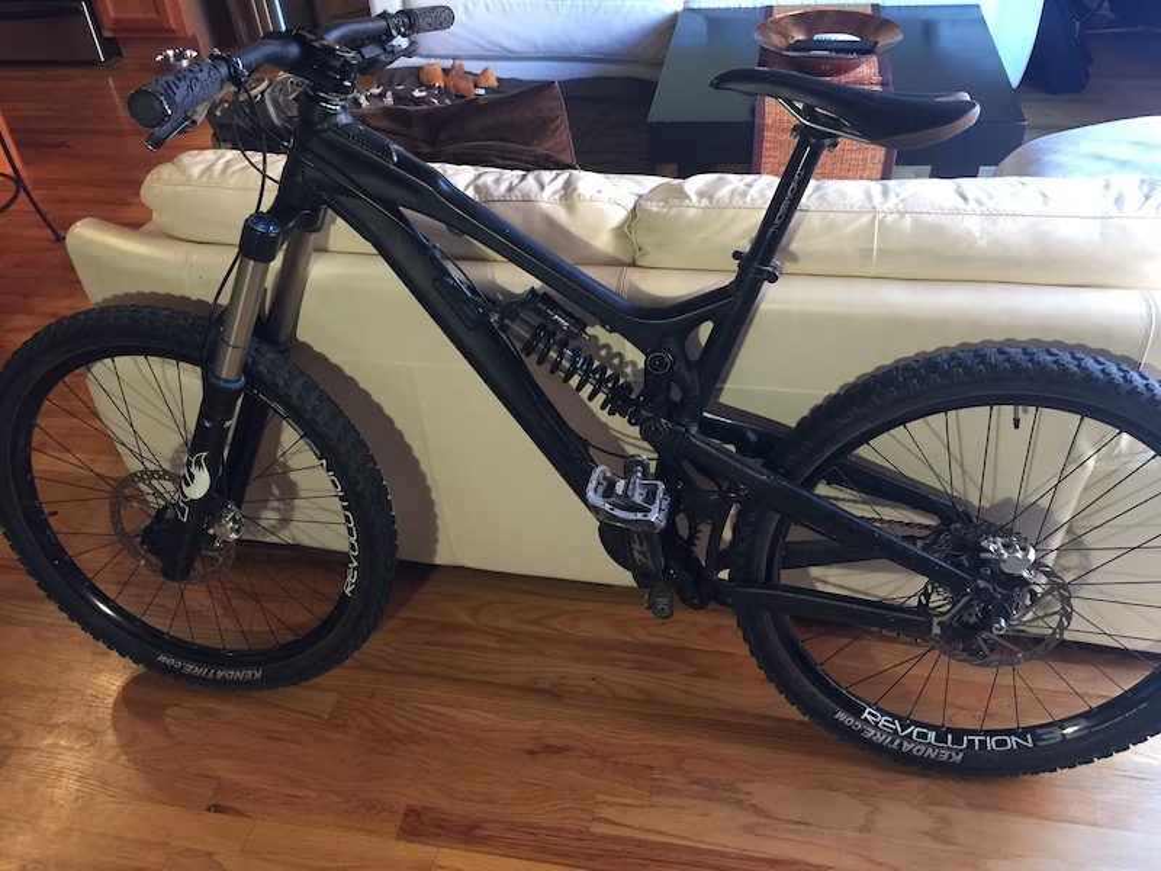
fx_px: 973
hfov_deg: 61.7
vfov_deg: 48.2
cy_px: 436
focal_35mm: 29
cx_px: 580
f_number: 2.2
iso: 125
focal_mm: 4.15
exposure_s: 1/15
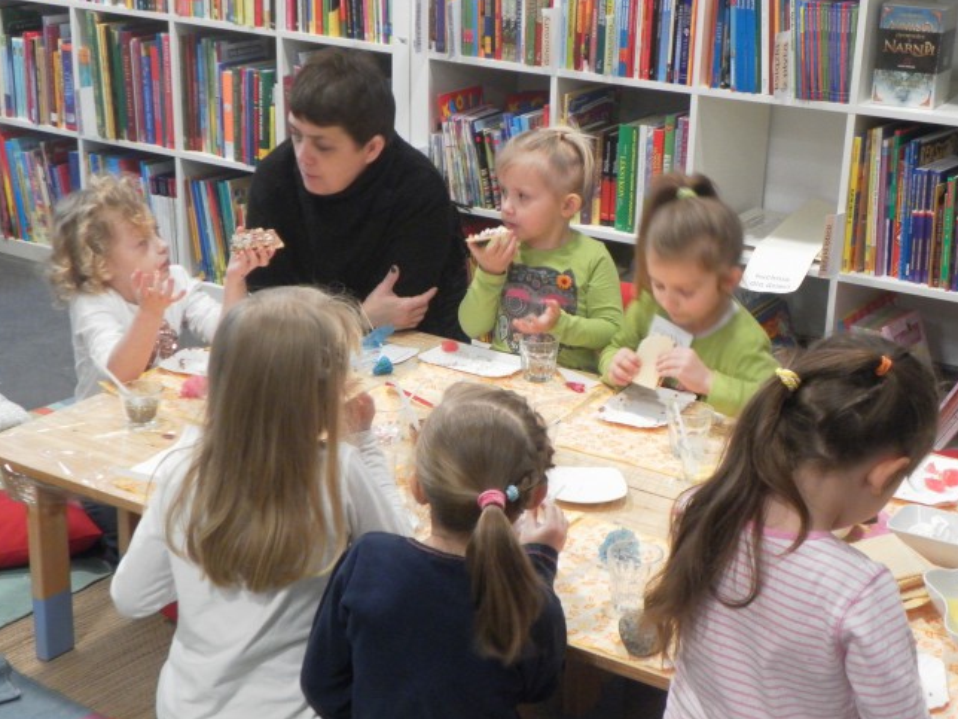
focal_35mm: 63
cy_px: 376
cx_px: 486
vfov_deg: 23.3
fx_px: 1744
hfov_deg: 30.7
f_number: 3.5
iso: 400
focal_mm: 10.3
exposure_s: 1/13
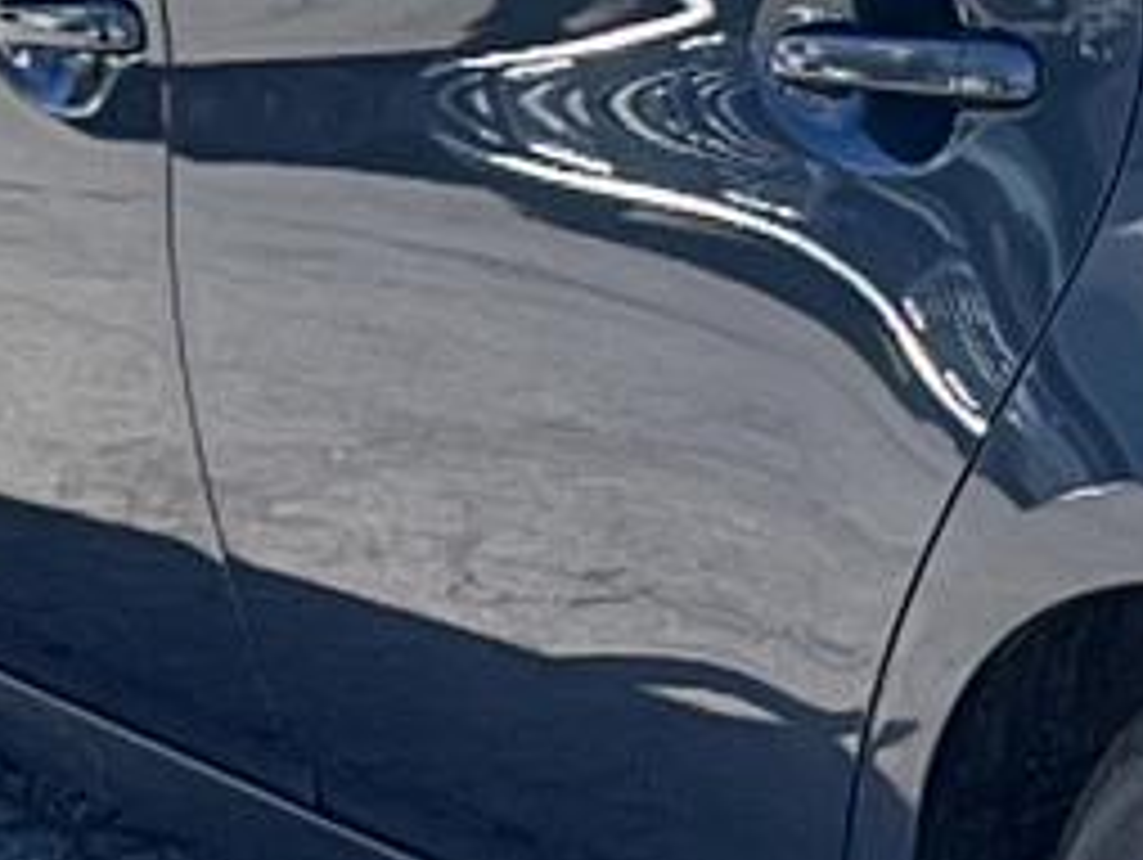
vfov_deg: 11.3
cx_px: 1562
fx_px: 4330
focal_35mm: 131
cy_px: 500
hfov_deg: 14.3
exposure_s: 1/2326
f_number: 1.5
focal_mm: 5.7
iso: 32
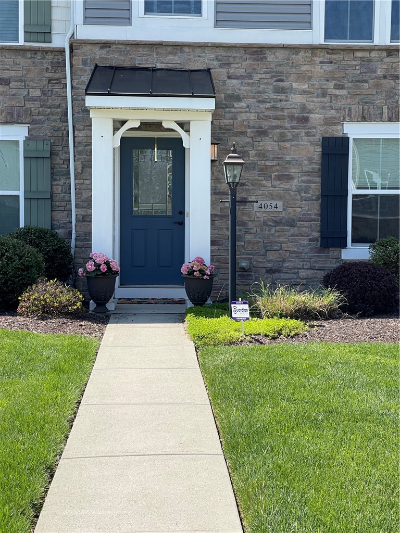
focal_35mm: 64
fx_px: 986
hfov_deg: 22.9
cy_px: 266
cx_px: 200
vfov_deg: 30.3
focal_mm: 7.5
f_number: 2.2
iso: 20
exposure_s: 1/694
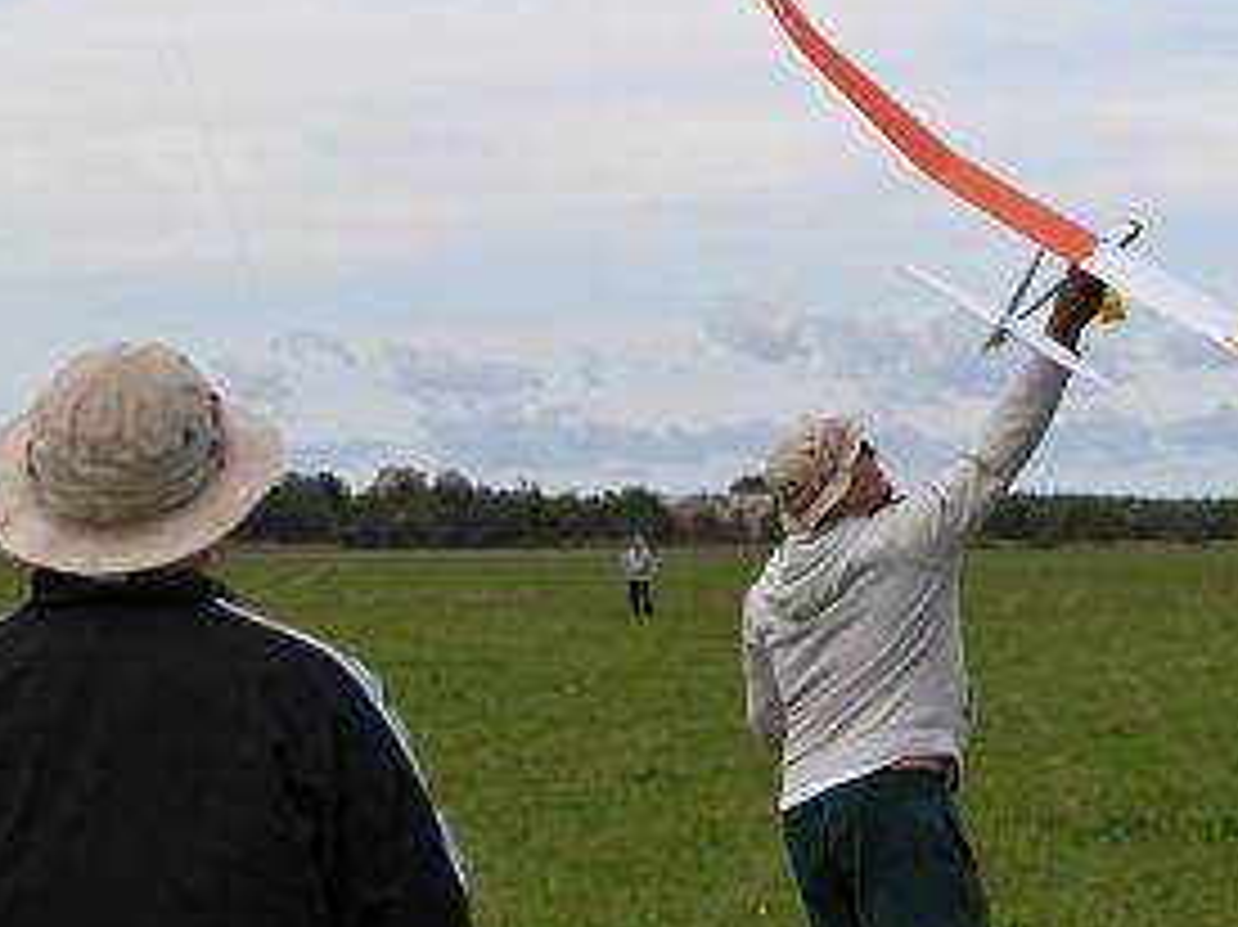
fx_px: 6220
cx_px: 880
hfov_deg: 11.3
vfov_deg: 8.5
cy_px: 364
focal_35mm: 174
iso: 640
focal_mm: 100
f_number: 9
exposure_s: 1/1250
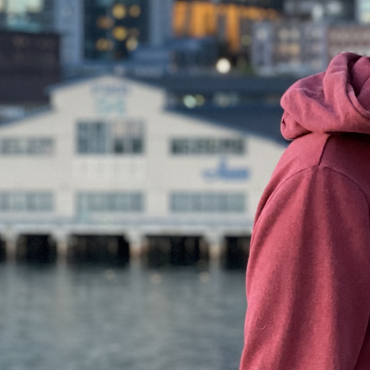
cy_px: 33
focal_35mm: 143
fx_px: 1729
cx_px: 285
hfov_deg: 12.2
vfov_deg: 12.1
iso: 400
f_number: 2
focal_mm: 6
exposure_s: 1/40
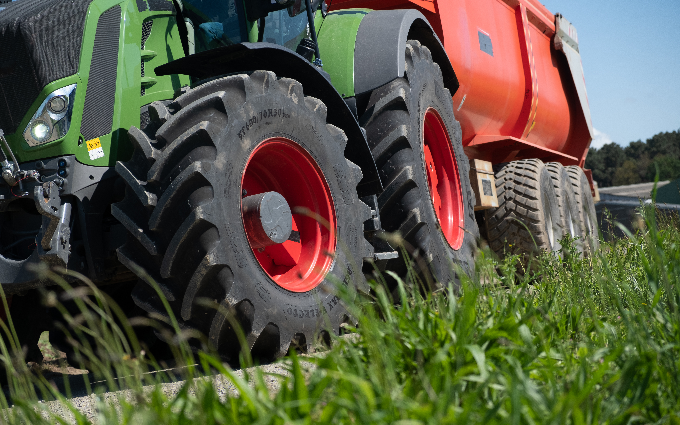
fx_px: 1575
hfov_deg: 24.4
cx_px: 340
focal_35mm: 85
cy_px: 203
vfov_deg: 15.4
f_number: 4
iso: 250
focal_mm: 55
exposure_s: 1/1800
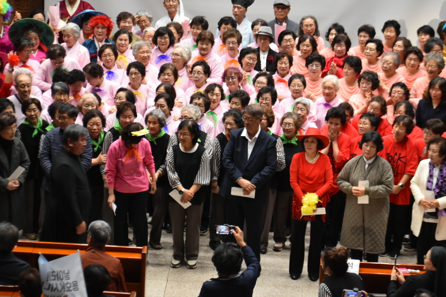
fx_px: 1524
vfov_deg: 11.2
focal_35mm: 123
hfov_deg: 16.6
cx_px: 254
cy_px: 150
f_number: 4.5
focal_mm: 70
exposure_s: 1/60
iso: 1250
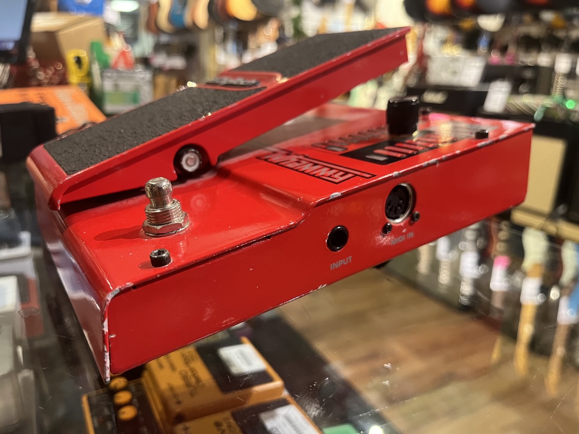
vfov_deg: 53.1
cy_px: 217
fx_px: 435
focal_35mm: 26
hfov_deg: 67.3
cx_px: 290
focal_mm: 5.1
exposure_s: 1/60
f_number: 1.6
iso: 500
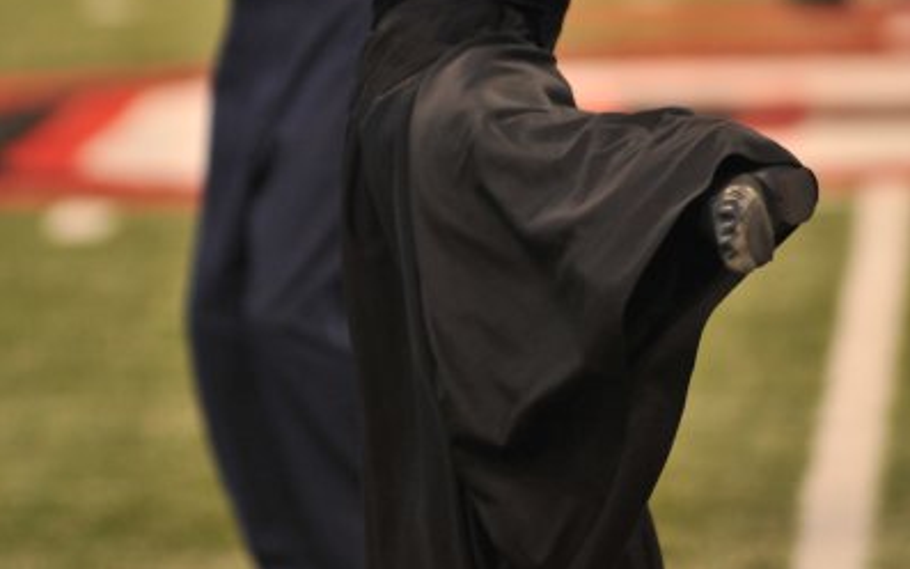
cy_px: 69
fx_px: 11456
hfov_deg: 4.5
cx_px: 455
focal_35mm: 462
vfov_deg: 2.8
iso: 800
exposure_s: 1/400
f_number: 2.8
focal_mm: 200
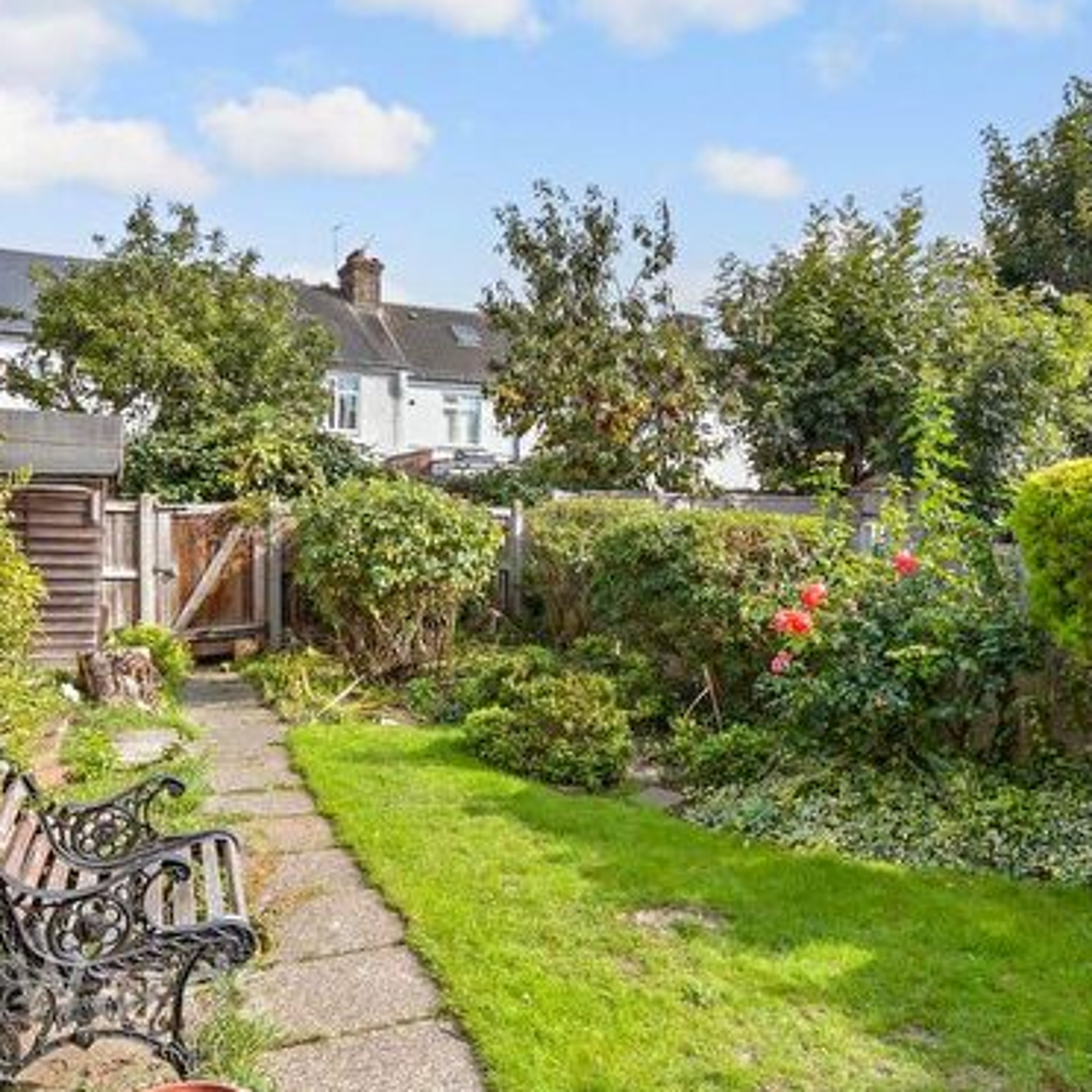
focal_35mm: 24
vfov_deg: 65.0
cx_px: 587
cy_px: 518
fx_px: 857
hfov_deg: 64.9
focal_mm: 10
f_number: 8
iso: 160
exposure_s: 1/125
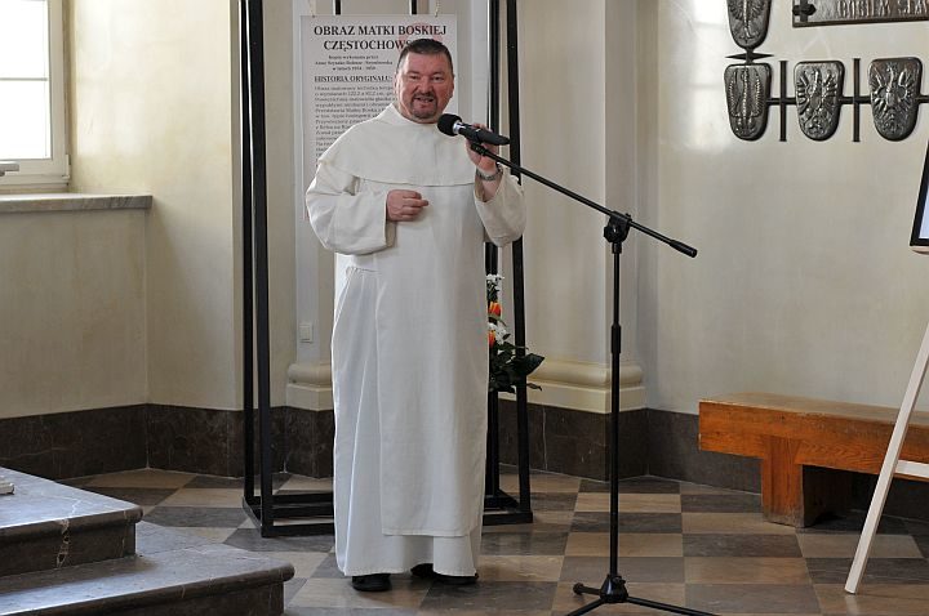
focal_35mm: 75
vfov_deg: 18.1
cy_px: 308
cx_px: 464
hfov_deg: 27.0
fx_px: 1933
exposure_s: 1/100
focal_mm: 50
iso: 640
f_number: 3.2
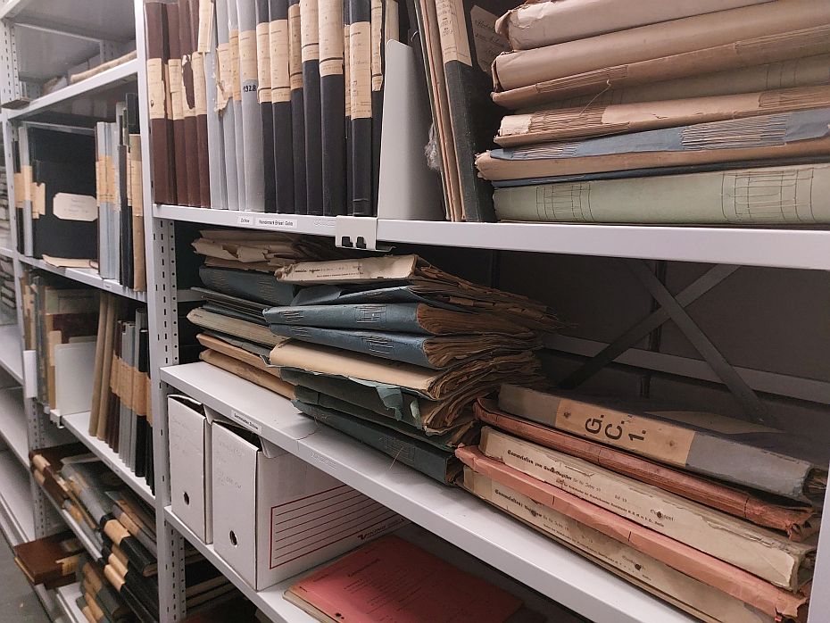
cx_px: 415
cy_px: 312
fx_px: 576
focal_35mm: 24
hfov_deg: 71.6
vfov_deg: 56.8
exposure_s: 1/25
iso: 640
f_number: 1.8
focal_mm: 5.23
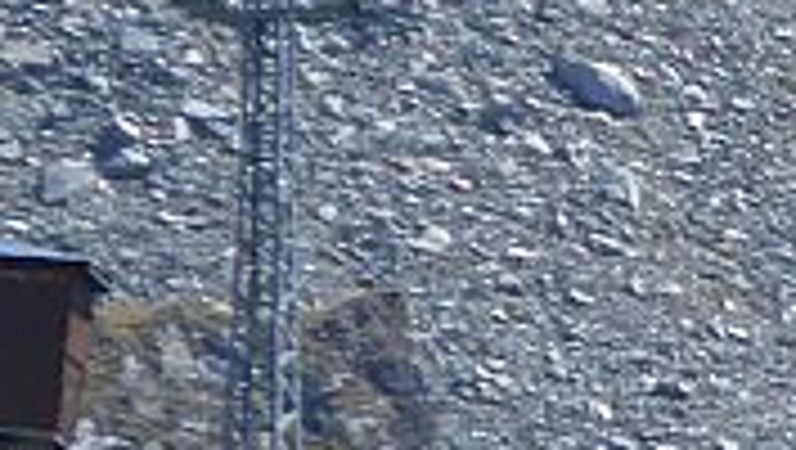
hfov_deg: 1.0
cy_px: 464
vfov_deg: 0.6
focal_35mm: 2064
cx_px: 1529
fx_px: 43610
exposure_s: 1/320
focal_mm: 88.8
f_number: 5.6
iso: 100
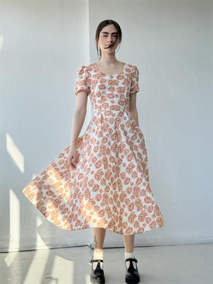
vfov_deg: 39.6
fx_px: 394
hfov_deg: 30.3
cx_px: 106
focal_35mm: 48
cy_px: 142
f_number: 1.78
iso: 64
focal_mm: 6.76
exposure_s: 1/756
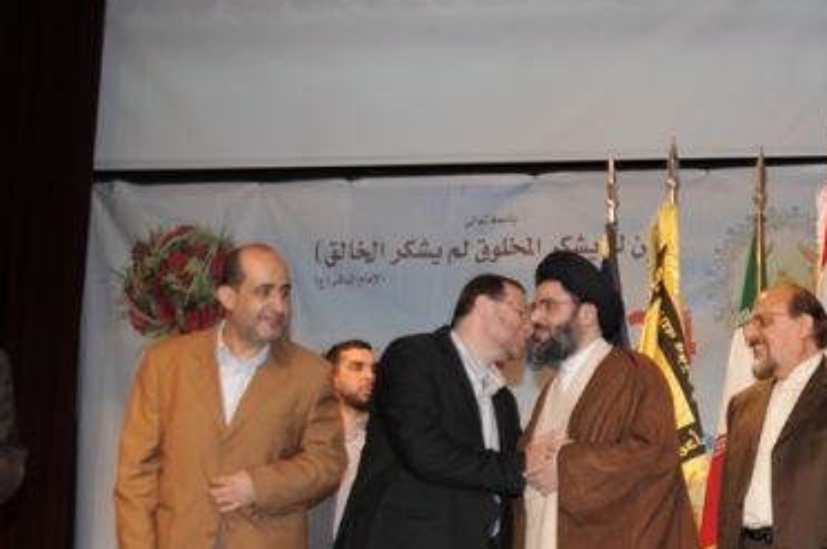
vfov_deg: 23.0
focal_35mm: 58
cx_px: 871
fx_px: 1331
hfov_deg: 31.3
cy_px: 432
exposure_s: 1/60
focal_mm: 18
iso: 200
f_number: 3.5
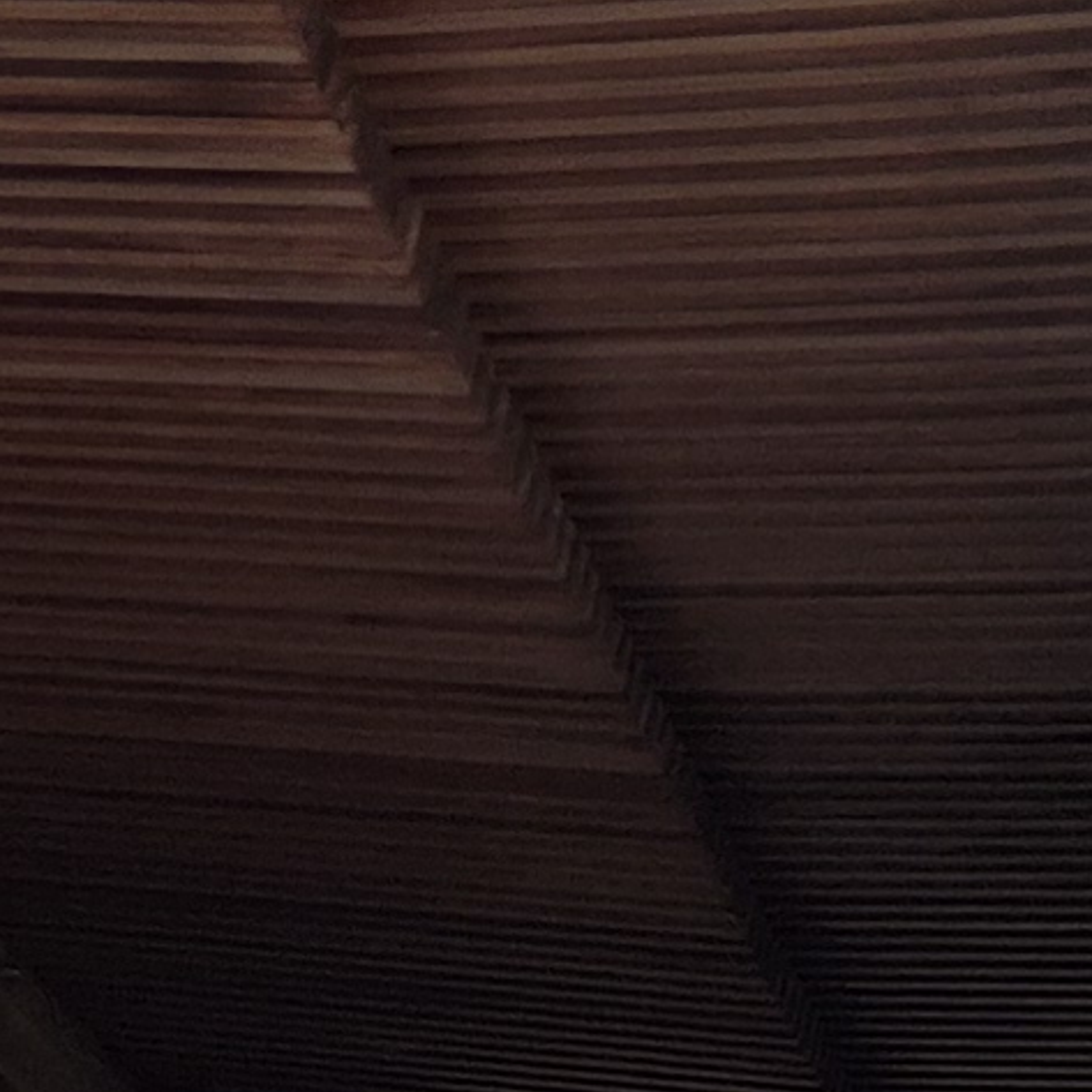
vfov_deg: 9.8
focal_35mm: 172
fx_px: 6139
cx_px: -3297
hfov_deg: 7.3
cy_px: 1745
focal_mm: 5.4
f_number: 1.8
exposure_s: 1/1056
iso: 25
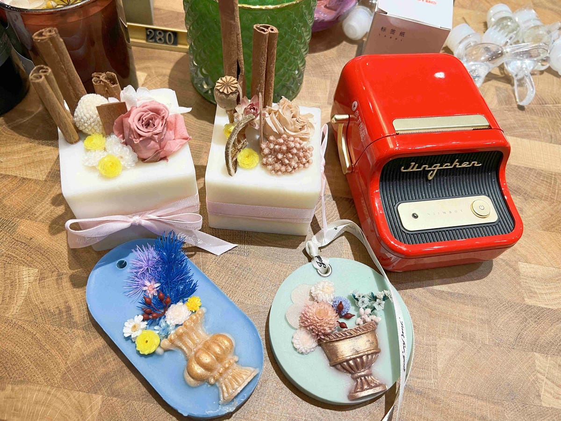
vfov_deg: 53.1
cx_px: 280
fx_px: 421
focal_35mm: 26
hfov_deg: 67.3
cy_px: 210
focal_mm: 5.7
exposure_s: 1/60
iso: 80
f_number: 1.5
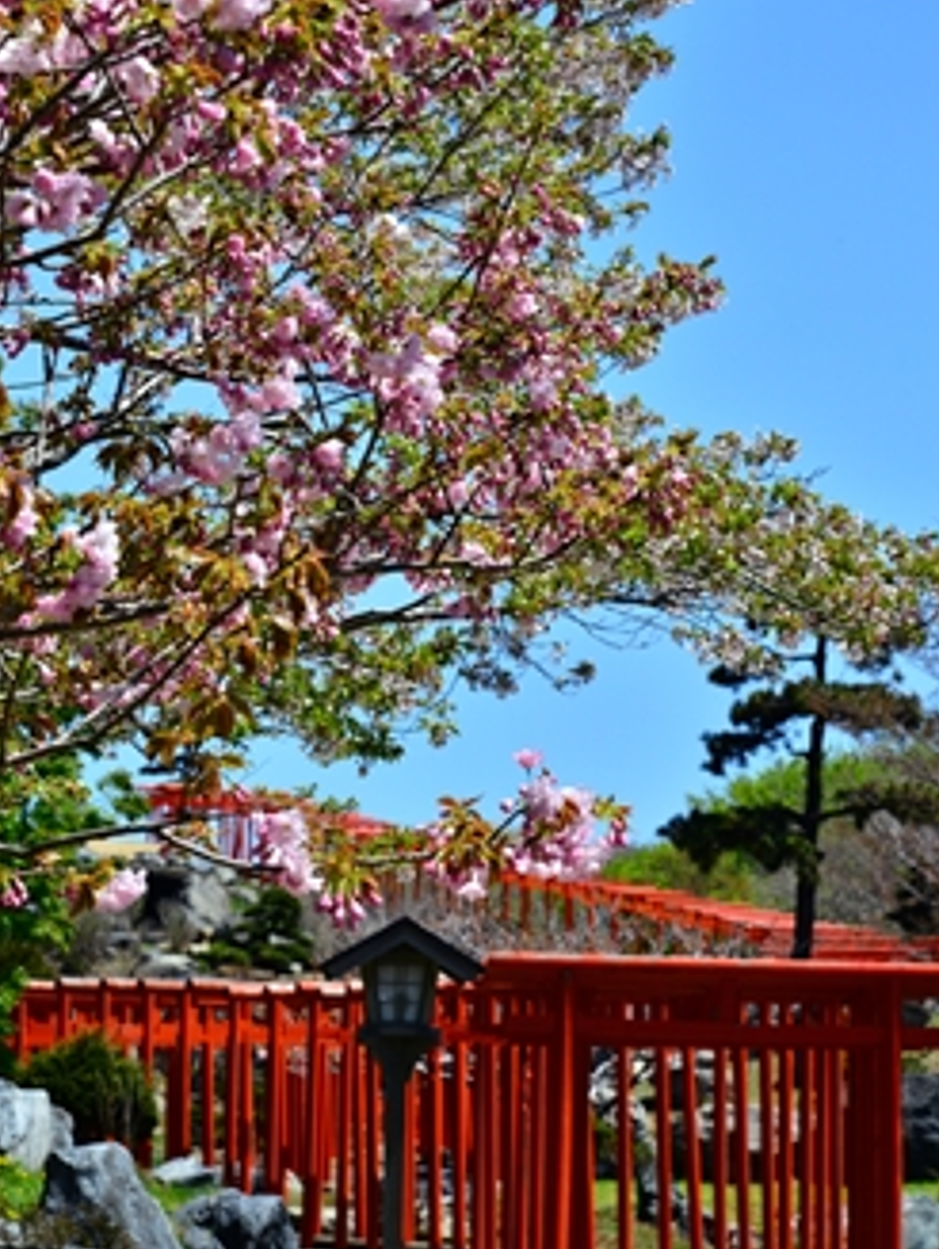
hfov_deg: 10.5
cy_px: 607
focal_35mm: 141
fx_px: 5090
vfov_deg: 14.0
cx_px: 456
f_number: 13
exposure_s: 1/640
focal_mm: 120
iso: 400
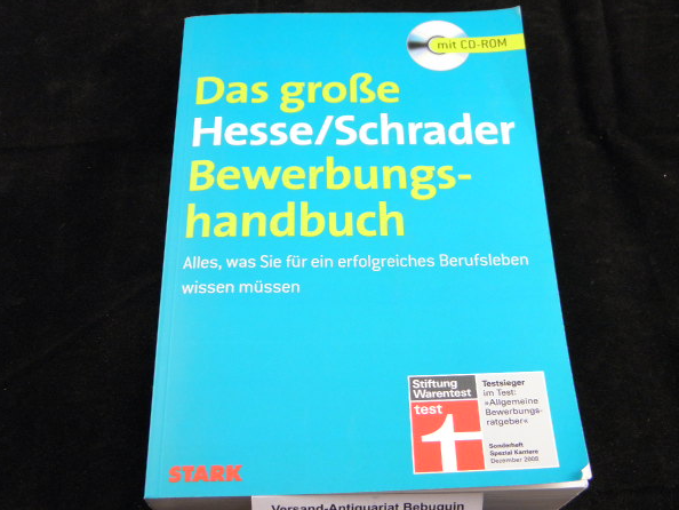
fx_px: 824
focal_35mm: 42
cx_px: 341
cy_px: 263
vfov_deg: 34.4
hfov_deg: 44.8
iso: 250
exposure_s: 1/40
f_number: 3.8
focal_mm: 7.1
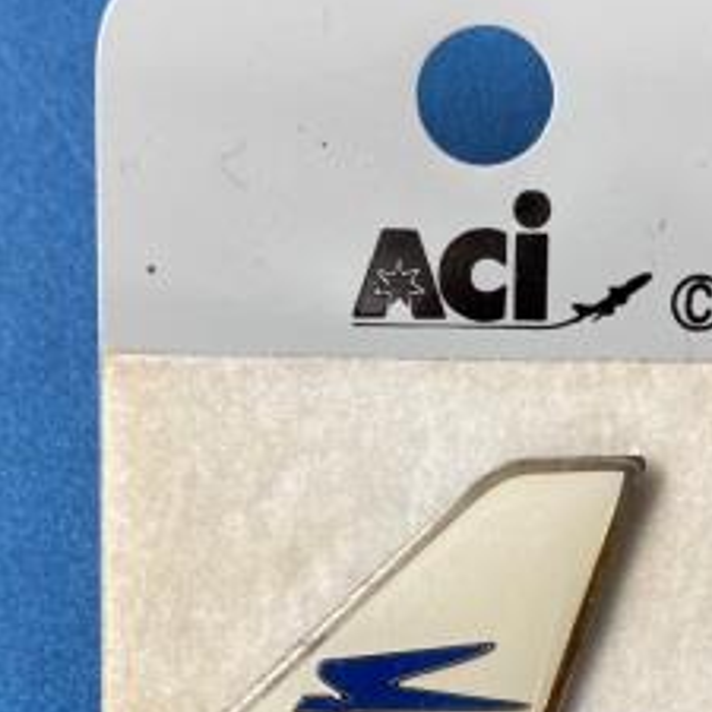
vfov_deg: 37.3
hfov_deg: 37.9
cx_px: 472
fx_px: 1024
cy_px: 547
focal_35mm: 44
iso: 100
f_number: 1.8
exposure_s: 1/121
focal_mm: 4.25
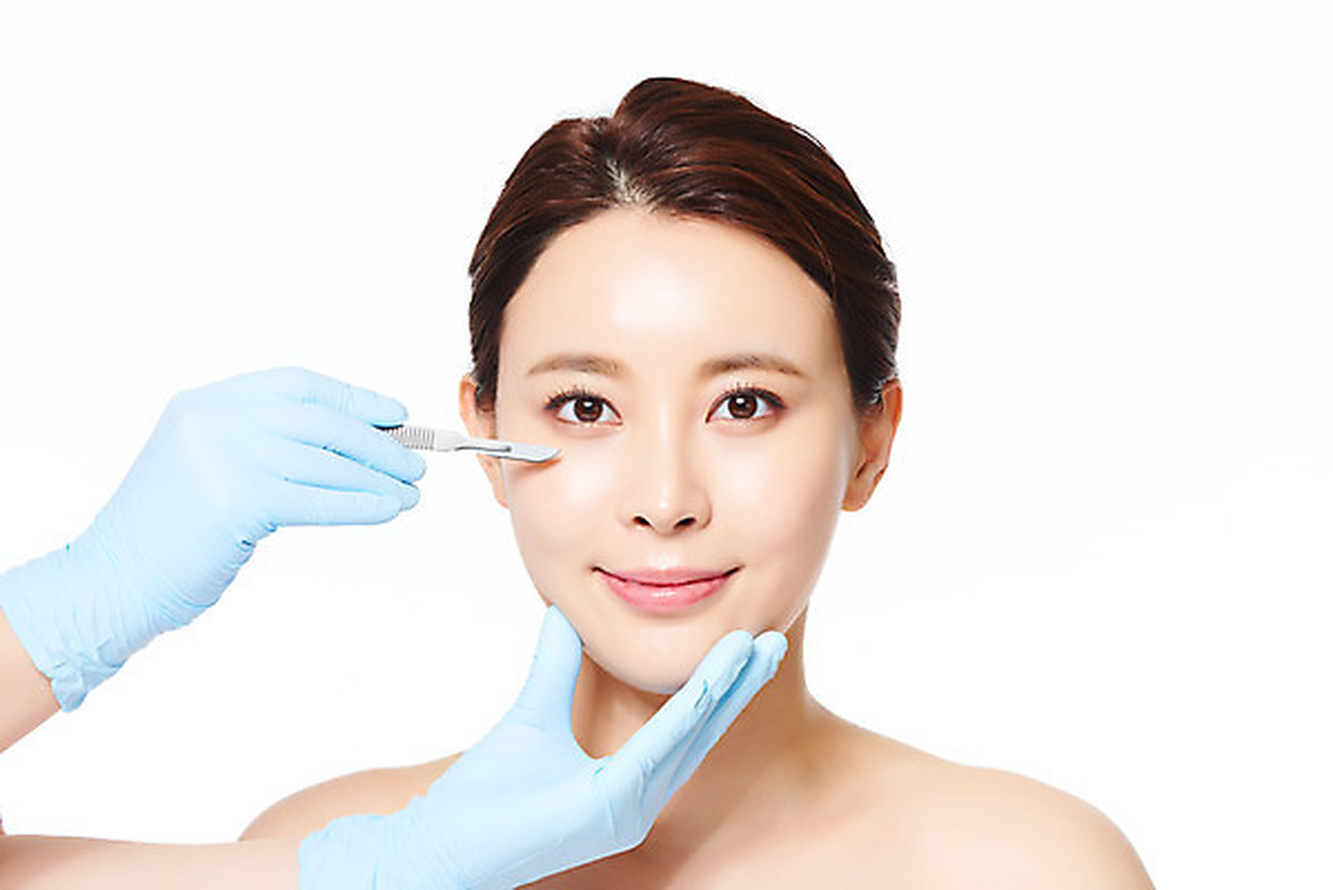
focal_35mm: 105
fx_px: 3890
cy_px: 445
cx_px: 666
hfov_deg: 19.4
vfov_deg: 13.1
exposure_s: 1/125
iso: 64
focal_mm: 105
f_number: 16
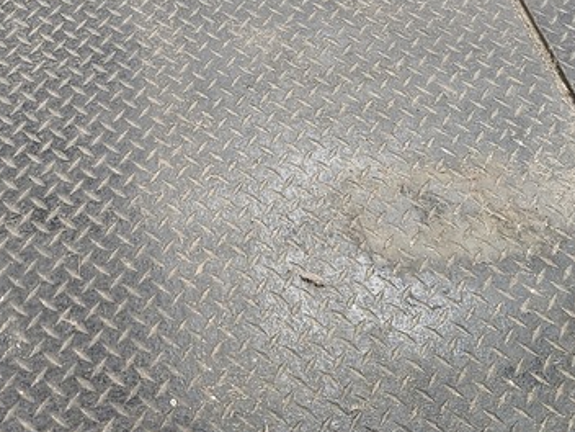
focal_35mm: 67
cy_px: -172
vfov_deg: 19.7
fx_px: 1113
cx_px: 157
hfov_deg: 28.6
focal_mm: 5.4
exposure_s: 1/120
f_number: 1.8
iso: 500
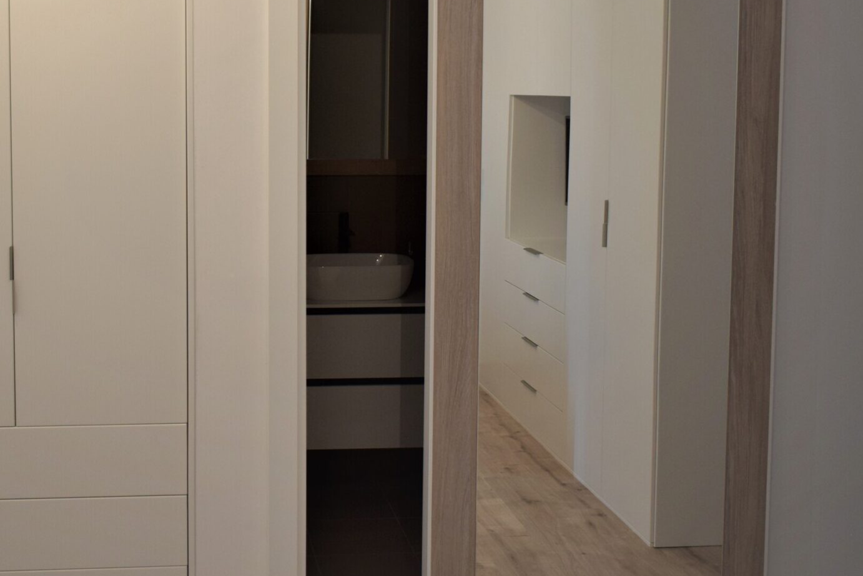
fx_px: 1199
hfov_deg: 39.1
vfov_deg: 26.8
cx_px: 280
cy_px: 174
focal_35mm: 50
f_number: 3.5
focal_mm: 18
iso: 400
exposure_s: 1/60
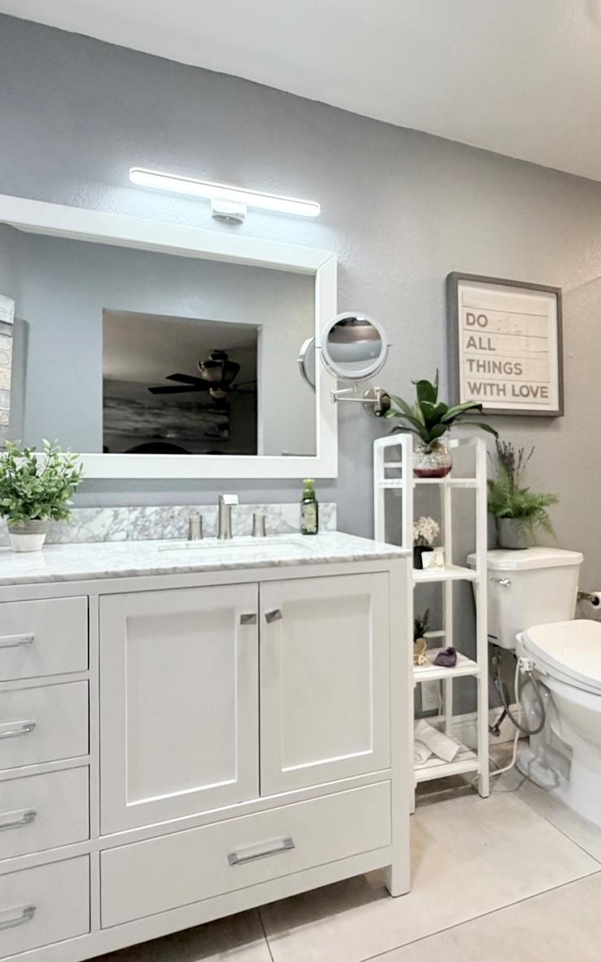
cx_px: 344
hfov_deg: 59.4
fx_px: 524
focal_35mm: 20
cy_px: 477
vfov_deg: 85.1
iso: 250
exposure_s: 1/60
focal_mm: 2.22
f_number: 2.2
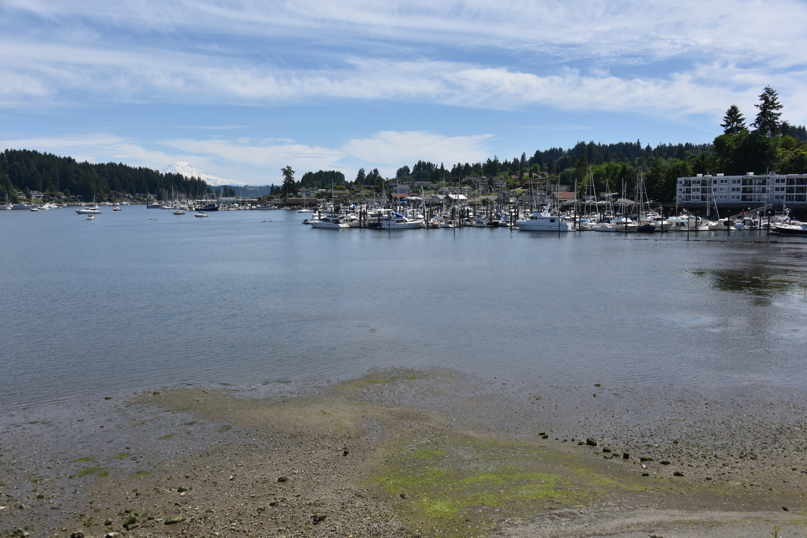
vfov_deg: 41.1
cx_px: 404
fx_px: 717
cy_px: 269
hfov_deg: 58.7
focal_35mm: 32
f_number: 9
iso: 100
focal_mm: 32
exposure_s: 1/320
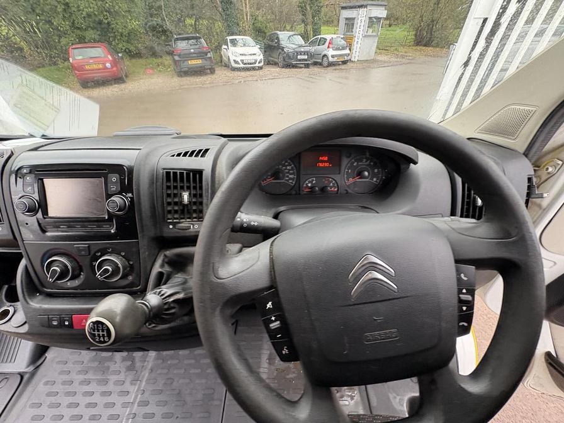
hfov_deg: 102.1
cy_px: 212
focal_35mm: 14
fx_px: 228
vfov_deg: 85.7
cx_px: 282
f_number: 2.2
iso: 200
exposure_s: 1/74
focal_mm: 2.22
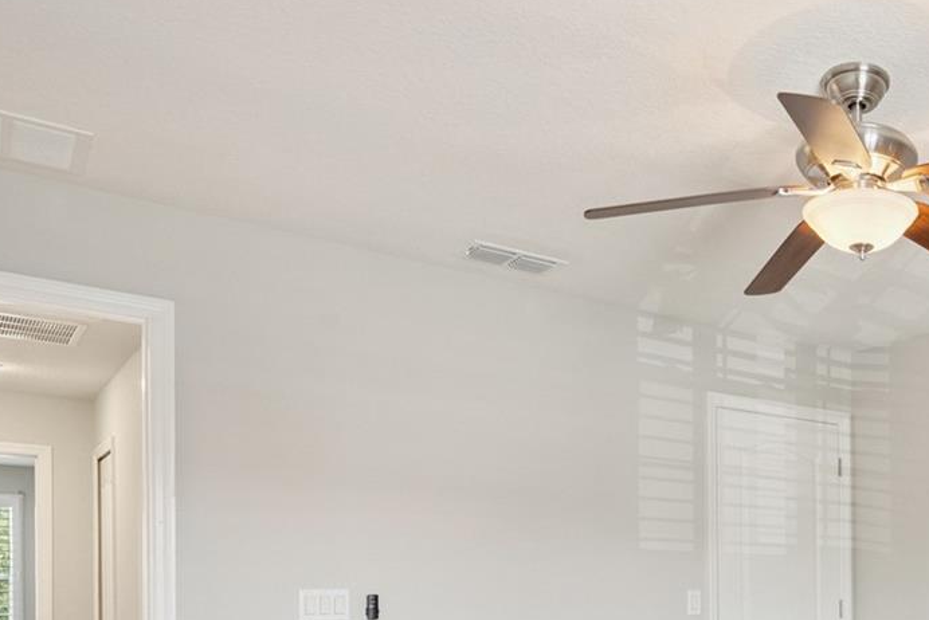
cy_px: 590
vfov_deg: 33.5
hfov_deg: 45.5
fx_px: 955
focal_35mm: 37
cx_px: 883
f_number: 9
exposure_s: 1/50
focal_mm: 16
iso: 1600
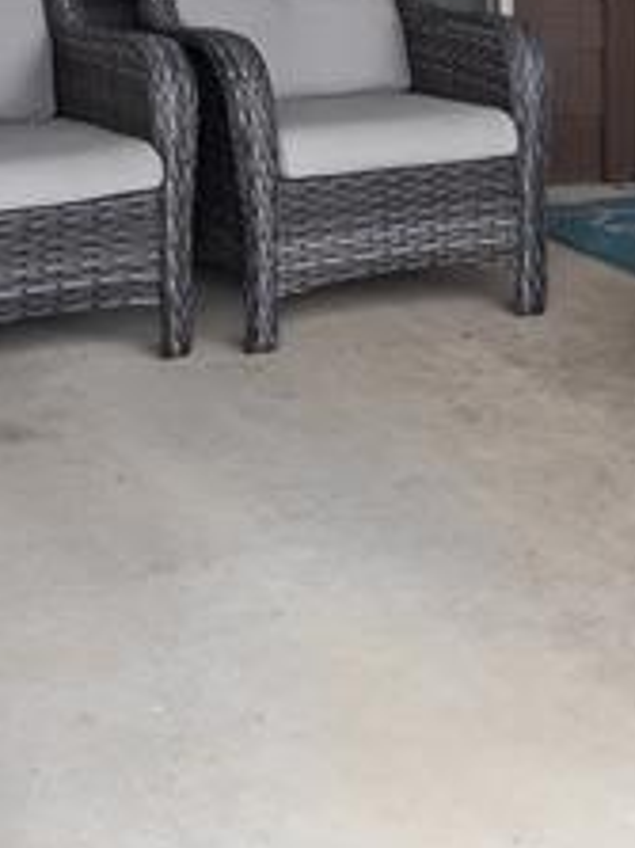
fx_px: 1836
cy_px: -184
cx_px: 240
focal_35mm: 75
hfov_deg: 19.6
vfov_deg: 23.6
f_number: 7.1
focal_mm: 17
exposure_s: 1/8
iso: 100
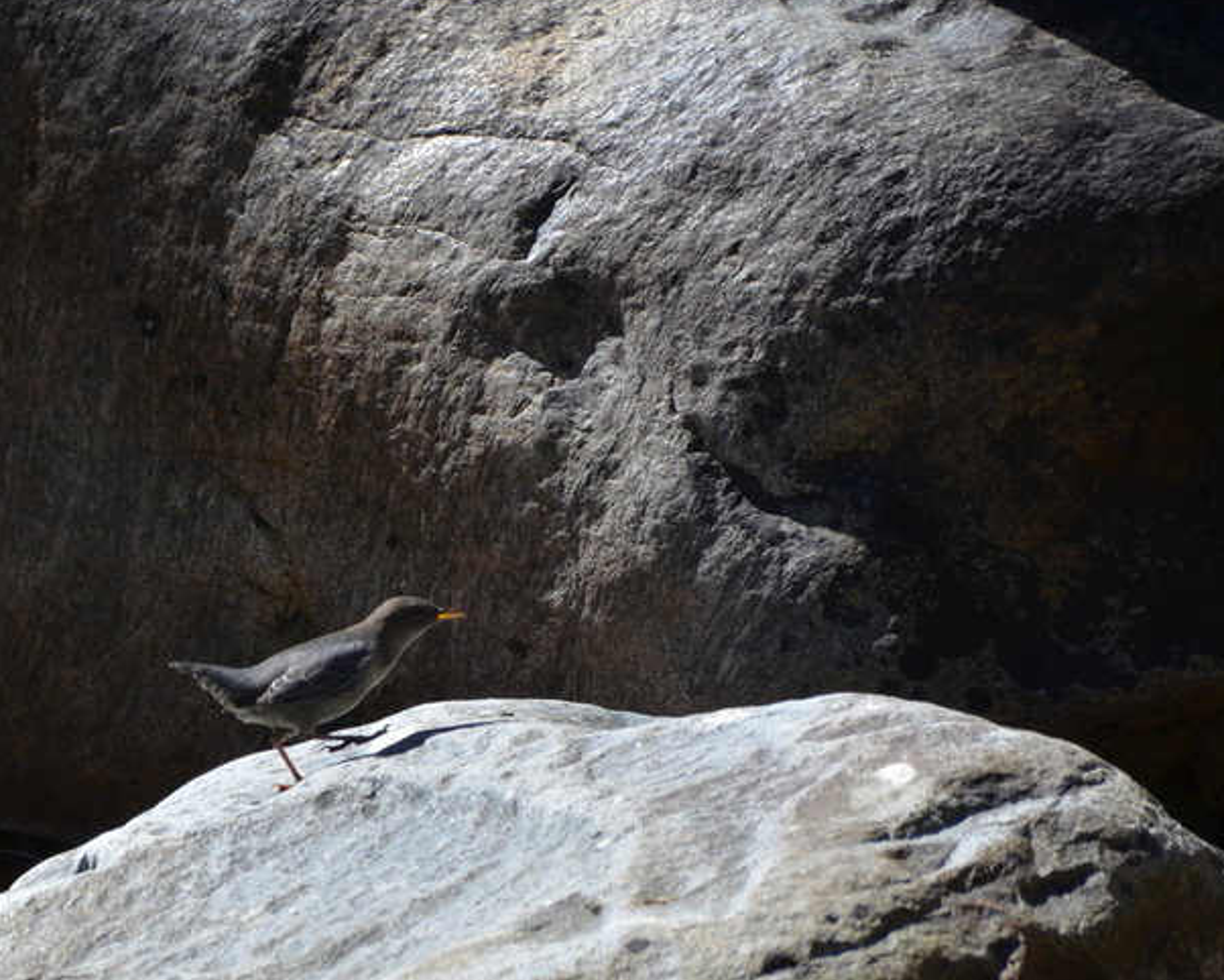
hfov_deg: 2.9
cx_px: 163
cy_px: 707
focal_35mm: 665
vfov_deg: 2.3
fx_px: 24098
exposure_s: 1/1250
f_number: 6.3
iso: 400
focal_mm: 250
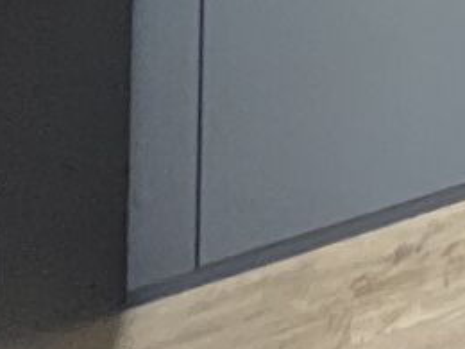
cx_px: 1266
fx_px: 967
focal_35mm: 72
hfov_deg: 13.0
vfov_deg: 14.4
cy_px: -467
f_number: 1.8
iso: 640
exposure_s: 1/60
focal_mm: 1.57
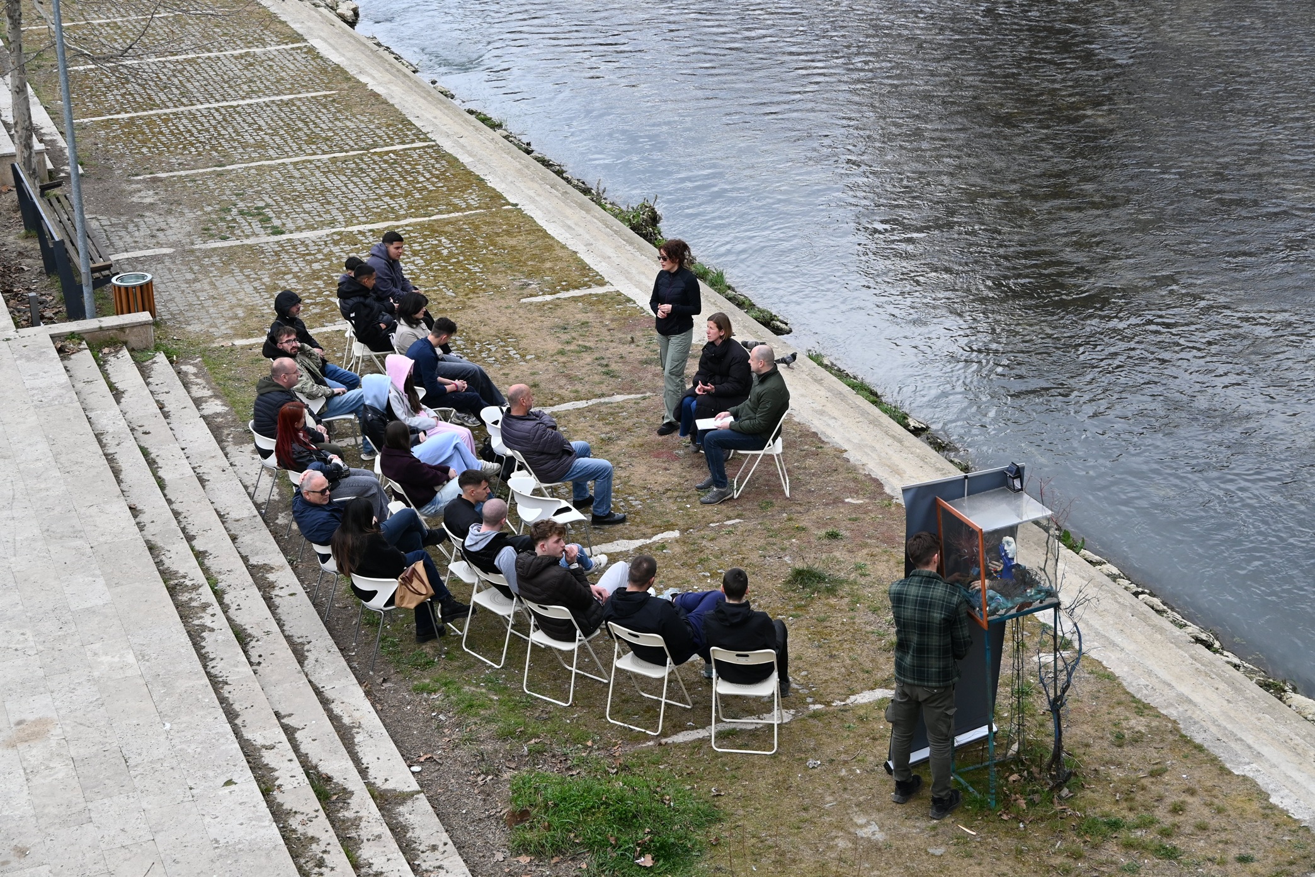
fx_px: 2137
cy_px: 438
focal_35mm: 58
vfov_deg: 23.2
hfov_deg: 34.2
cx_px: 658
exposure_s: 1/500
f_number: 5.6
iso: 400
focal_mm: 39
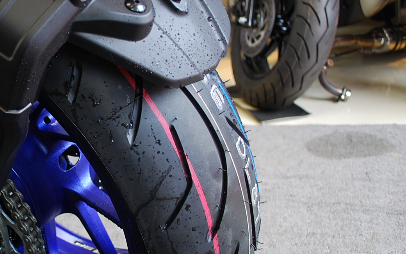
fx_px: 631
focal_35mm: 57
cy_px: 119
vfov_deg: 22.7
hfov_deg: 33.5
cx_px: 30
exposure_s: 1/8
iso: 100
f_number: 4
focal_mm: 20
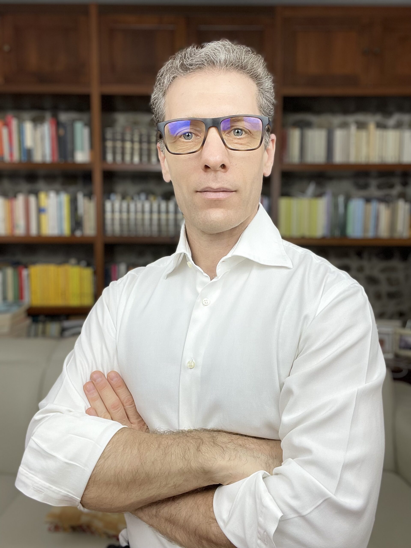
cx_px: 206
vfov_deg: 60.0
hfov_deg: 46.8
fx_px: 475
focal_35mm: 30
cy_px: 274
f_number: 2.2
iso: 64
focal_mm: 2.71
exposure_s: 1/100
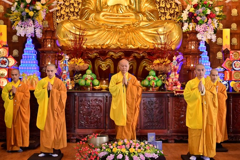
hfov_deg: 39.6
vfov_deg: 26.9
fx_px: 333
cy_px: 80
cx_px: 120
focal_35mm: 50
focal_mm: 50
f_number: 6.3
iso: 4000
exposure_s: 1/160
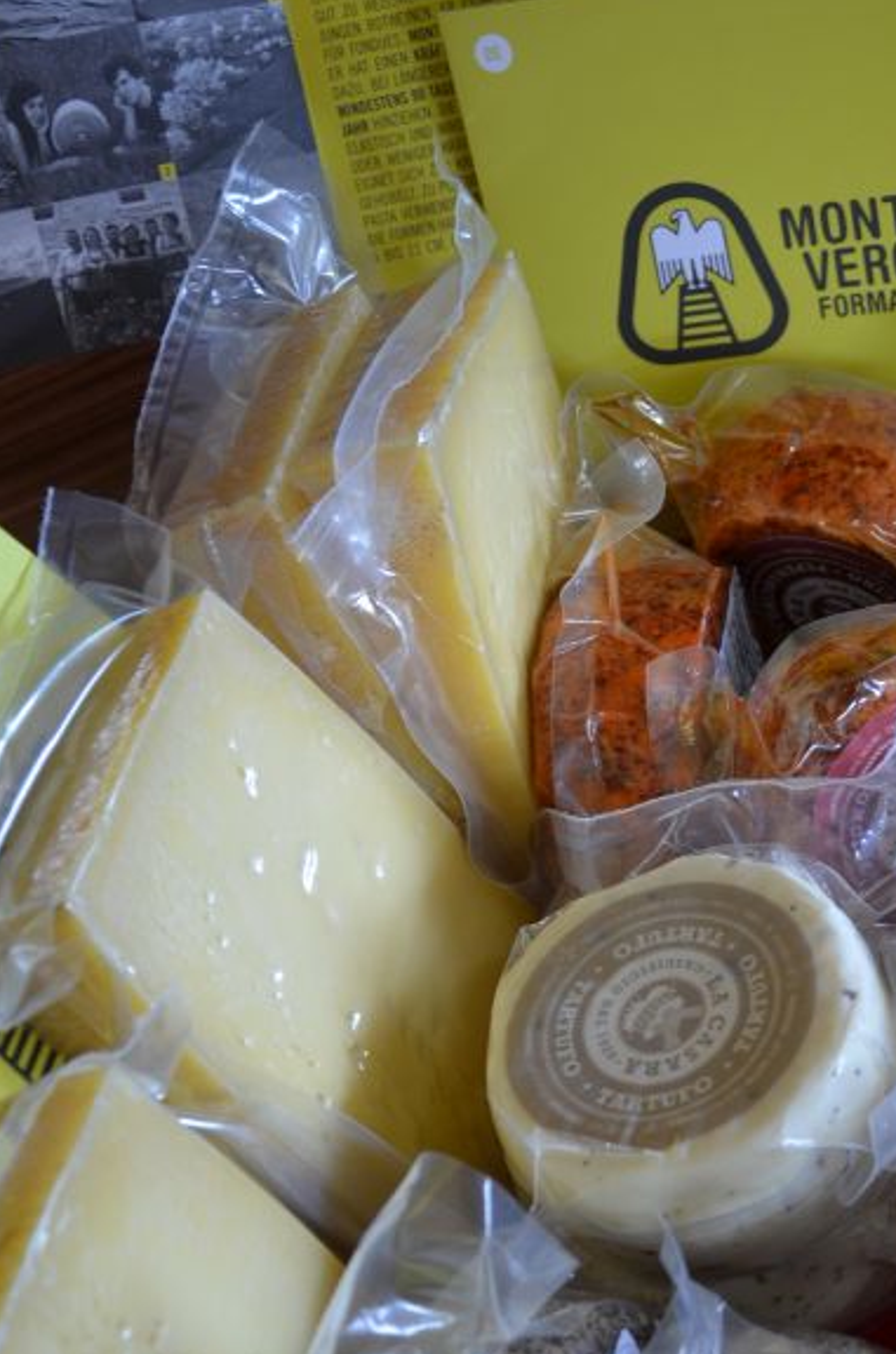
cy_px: 954
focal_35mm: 64
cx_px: 778
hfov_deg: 20.8
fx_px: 2402
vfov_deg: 31.1
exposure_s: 1/40
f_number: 3.8
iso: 320
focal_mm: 24
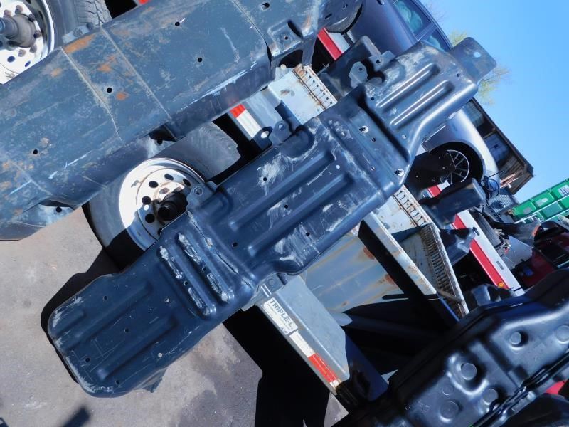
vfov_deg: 58.9
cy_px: 214
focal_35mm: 23
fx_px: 378
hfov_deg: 73.9
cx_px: 284
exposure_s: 1/1000
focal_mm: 4
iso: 125
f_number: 3
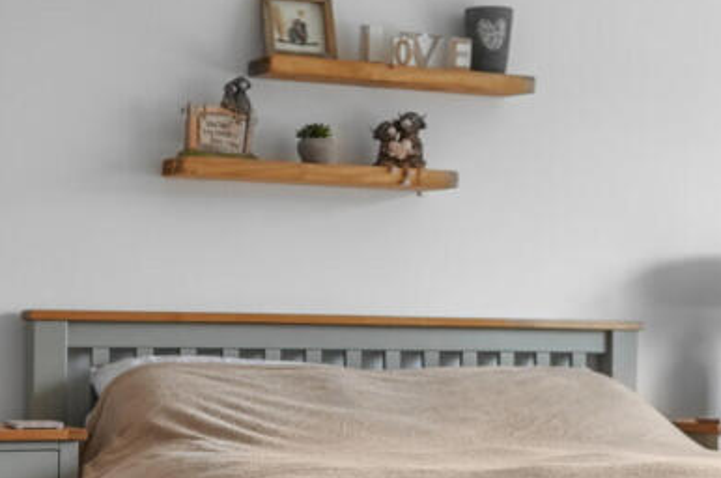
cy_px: 366
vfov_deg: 15.9
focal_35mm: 85
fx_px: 1700
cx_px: 310
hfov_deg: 23.9
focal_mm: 50
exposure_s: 1/2.5
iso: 400
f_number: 3.2
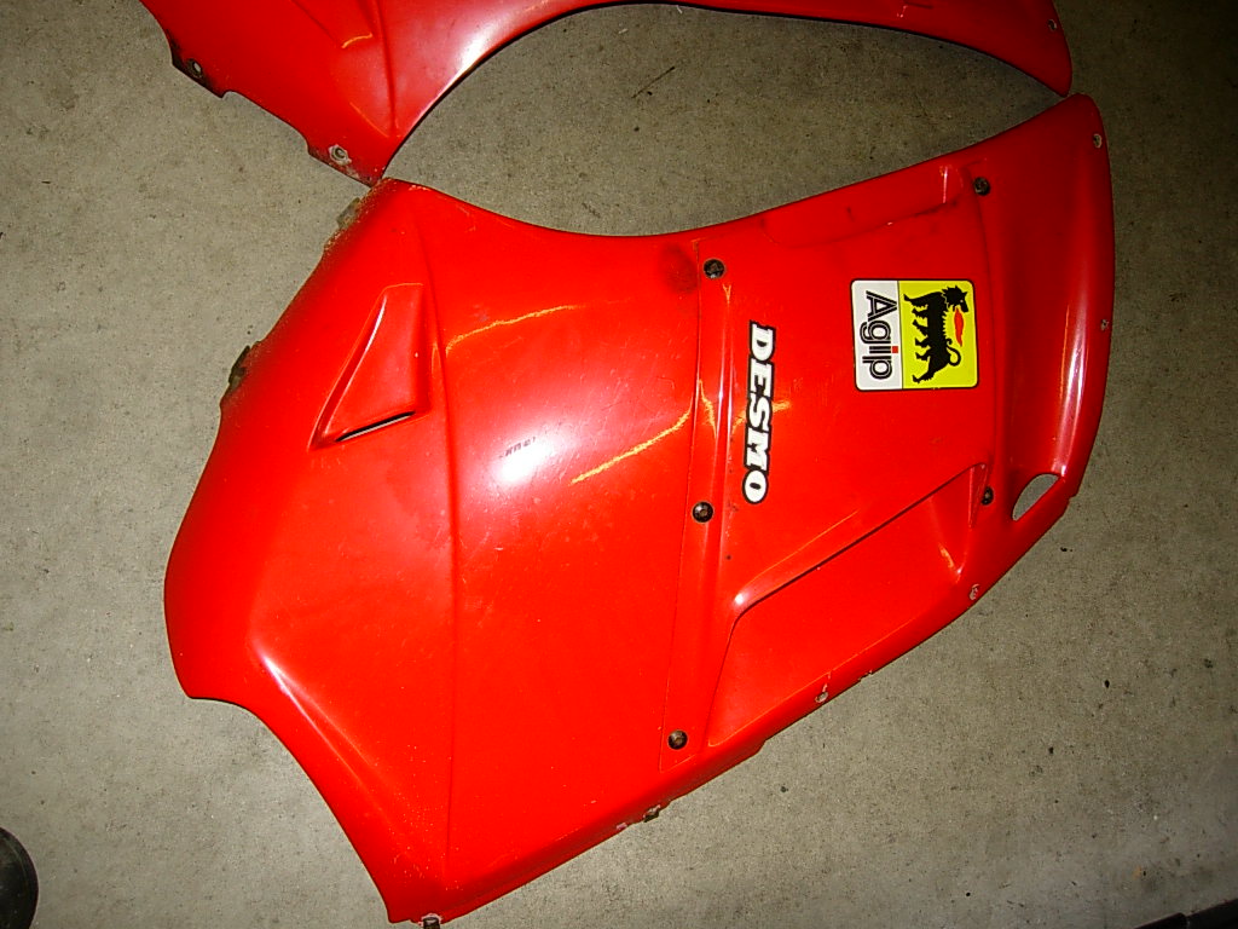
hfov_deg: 49.0
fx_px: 1359
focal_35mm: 38
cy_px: 464
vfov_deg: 37.7
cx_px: 619
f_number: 2.8
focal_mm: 7.8
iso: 100
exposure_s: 1/64
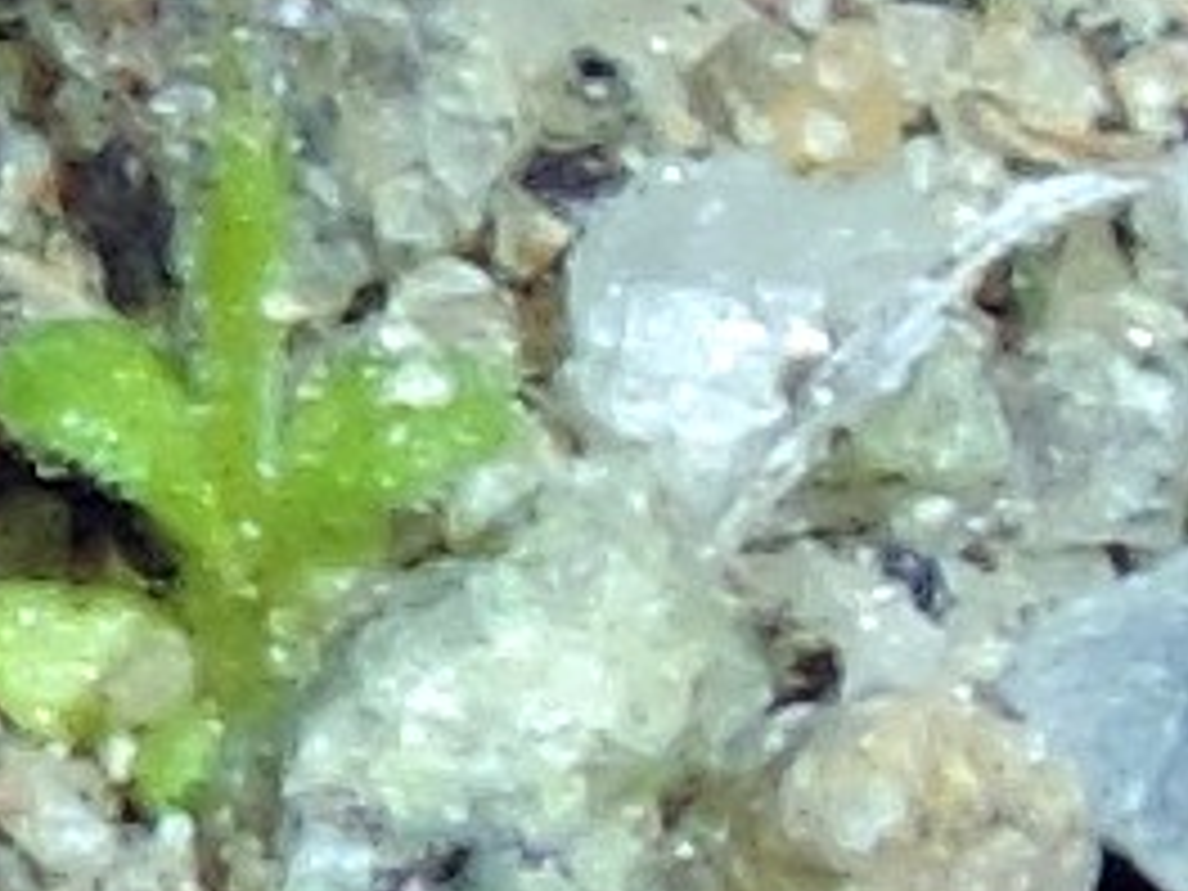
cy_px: -1588
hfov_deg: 0.5
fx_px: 142700
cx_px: -2043
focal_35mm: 4158
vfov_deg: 0.4
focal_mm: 124.8
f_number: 5
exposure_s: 1/400
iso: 90
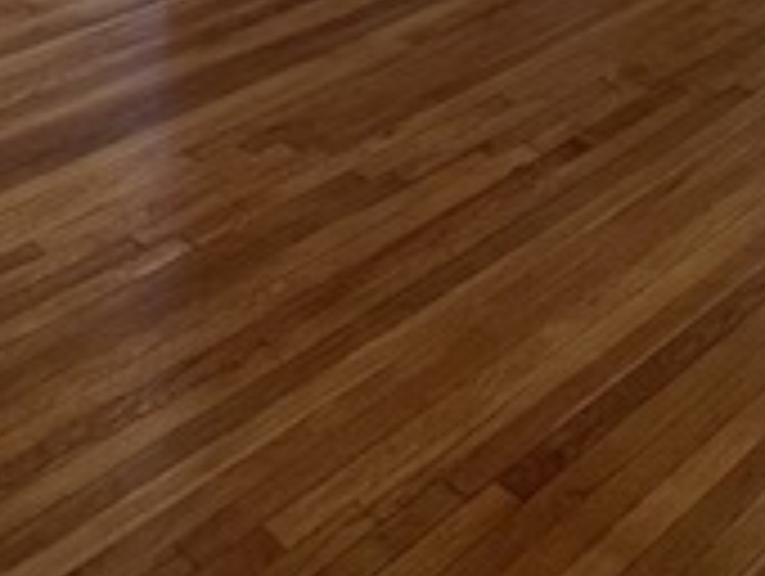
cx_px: 504
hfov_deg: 31.4
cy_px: -472
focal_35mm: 61
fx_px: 1350
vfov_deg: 18.5
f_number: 1.8
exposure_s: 1/120
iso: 100
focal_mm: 1.57
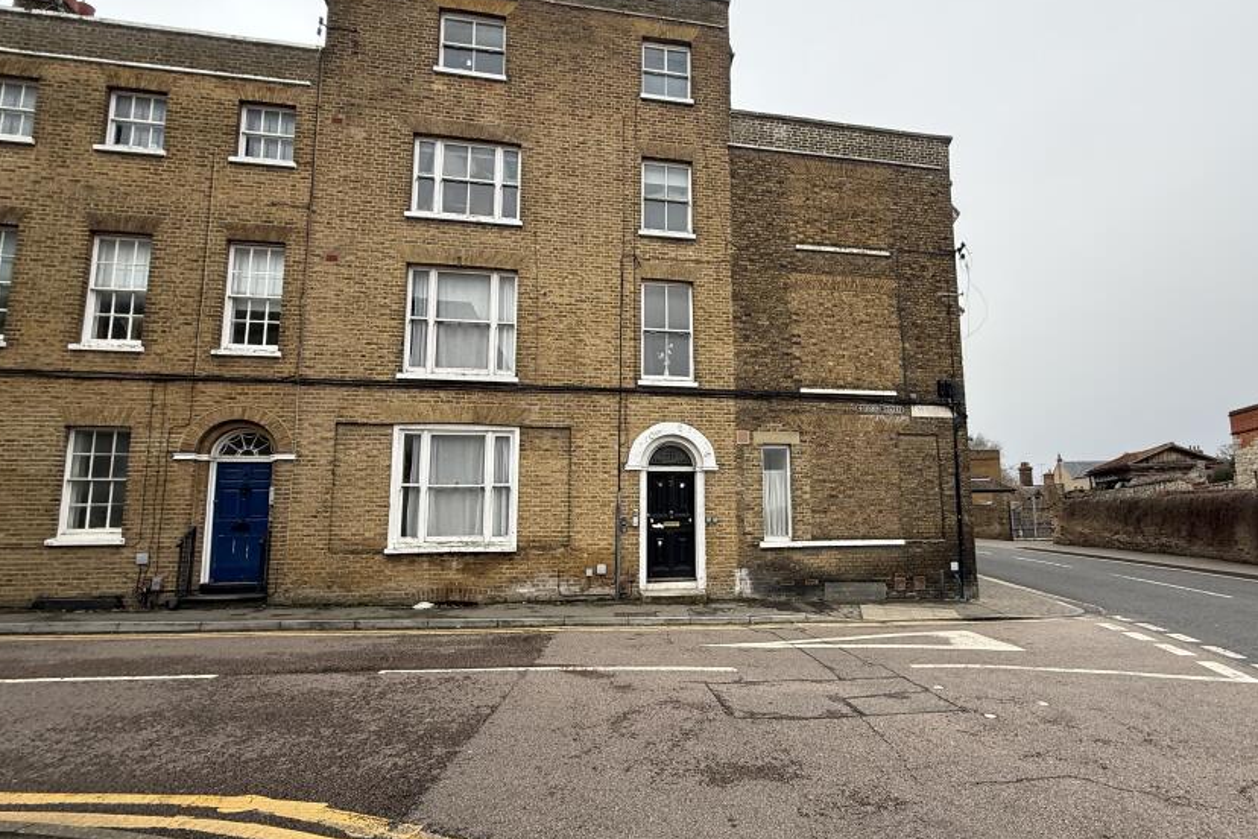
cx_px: 729
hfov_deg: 89.3
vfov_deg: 67.2
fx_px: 629
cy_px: 464
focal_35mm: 18
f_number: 2.2
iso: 50
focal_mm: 2.22
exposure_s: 1/253
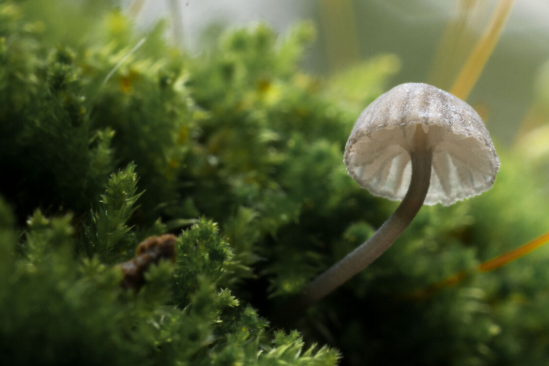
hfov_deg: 9.3
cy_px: 116
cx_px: 431
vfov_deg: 6.2
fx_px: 3386
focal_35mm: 222
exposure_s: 2
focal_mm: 70
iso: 250
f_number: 18
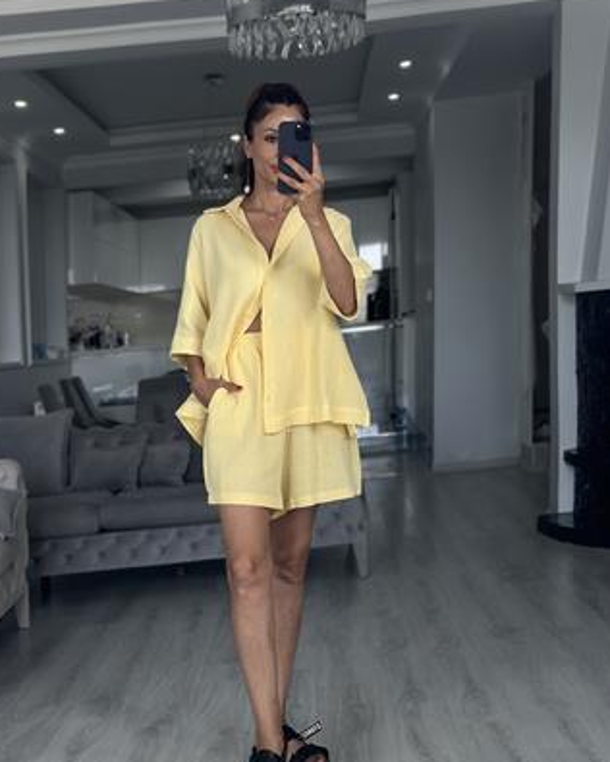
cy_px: 399
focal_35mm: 60
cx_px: 261
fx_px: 1354
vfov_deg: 31.4
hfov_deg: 25.4
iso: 100
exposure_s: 1/172
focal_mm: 6.86
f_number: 1.78
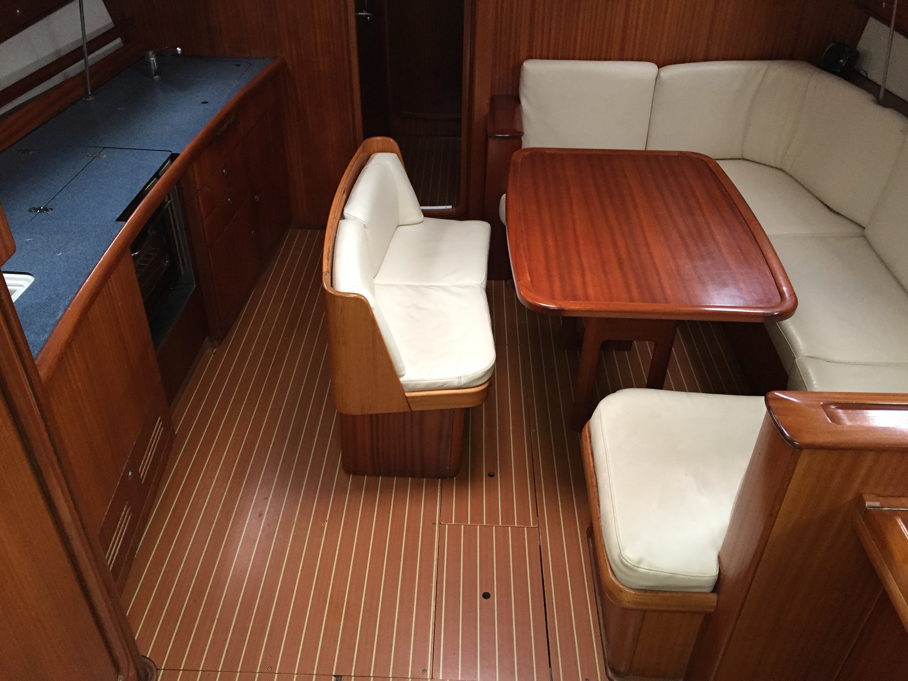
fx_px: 761
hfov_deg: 61.7
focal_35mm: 29
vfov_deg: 48.2
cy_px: 340
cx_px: 454
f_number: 2.2
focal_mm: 4.15
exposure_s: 1/33
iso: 200
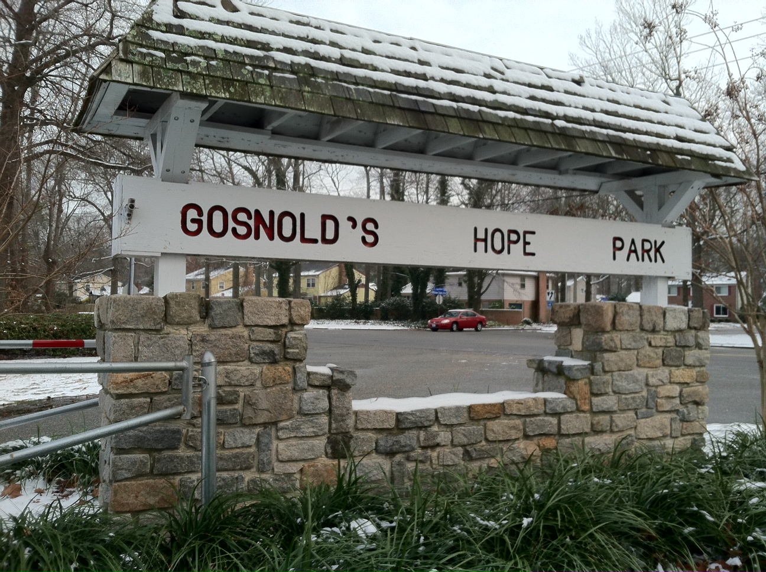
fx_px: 773
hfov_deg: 52.7
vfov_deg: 40.6
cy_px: 286
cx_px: 383
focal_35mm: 35
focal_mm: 3.85
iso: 80
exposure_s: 1/405
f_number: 2.8
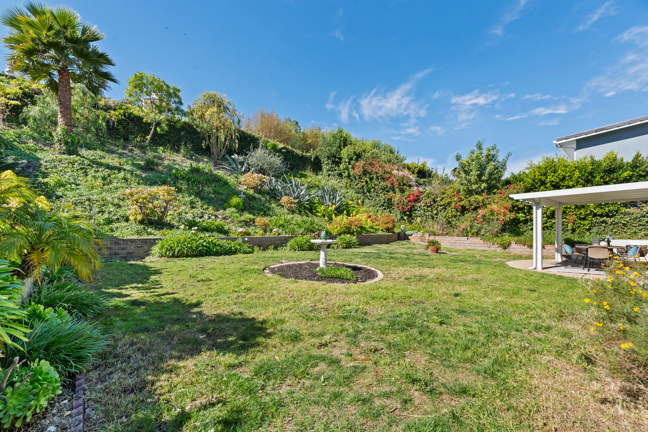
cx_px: 324
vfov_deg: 77.4
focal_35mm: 15
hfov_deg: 100.4
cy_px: 216
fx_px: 270
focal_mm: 15
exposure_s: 1/50
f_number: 9
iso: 250
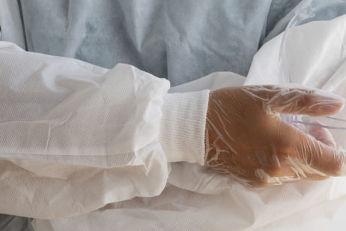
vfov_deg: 11.1
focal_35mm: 124
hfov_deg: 16.5
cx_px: 180
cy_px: 98
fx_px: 1192
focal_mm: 56
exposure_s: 1/250
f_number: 5.6
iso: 320
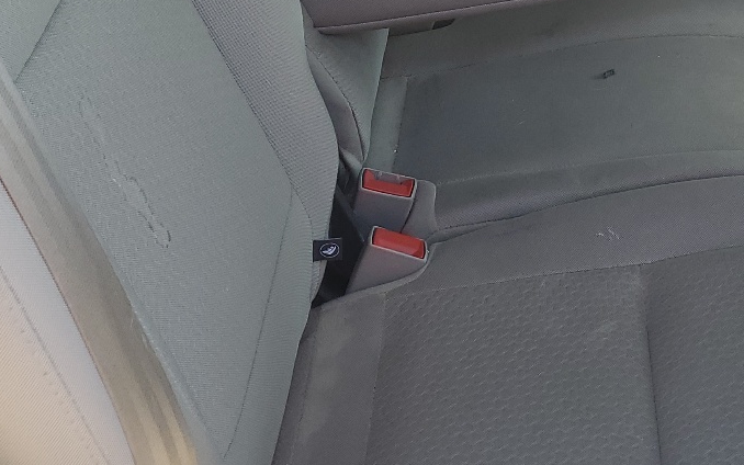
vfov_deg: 18.6
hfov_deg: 30.4
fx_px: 1318
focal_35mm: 65
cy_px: -146
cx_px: 639
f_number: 1.5
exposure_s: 1/238
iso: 50
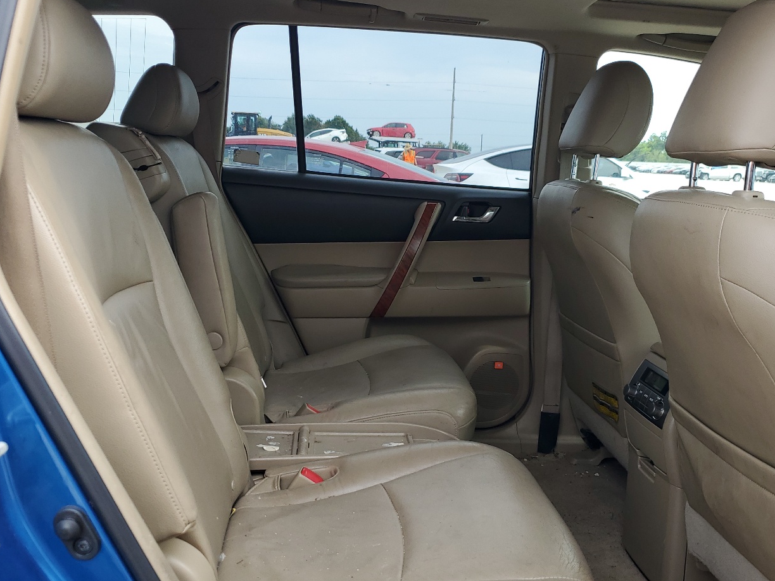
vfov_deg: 41.7
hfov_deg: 53.9
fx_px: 761
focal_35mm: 34
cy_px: 322
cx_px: 408
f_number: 1.5
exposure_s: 1/357
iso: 50
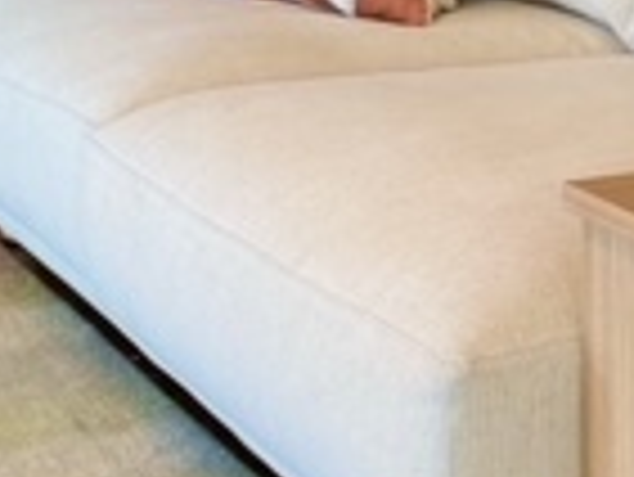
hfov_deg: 16.1
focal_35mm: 118
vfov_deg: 12.5
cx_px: 746
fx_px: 2163
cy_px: 36
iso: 40
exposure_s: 1/100
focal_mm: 4.25
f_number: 1.8
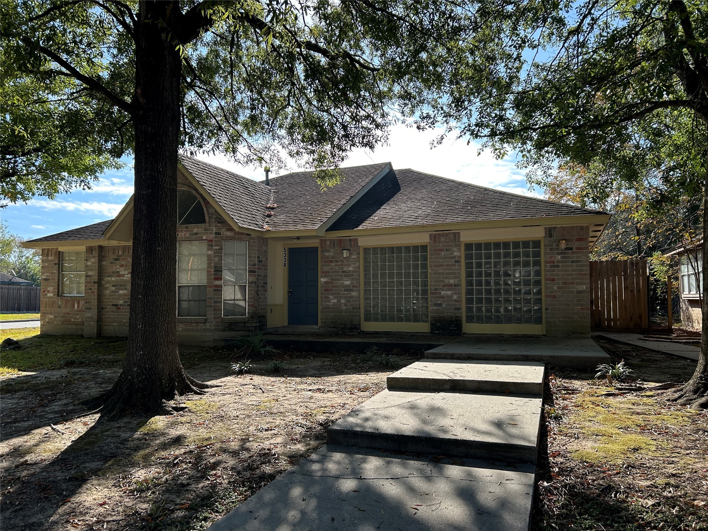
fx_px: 532
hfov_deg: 67.3
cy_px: 266
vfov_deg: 53.1
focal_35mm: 26
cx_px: 354
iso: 50
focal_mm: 5.7
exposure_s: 1/1724
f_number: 1.5
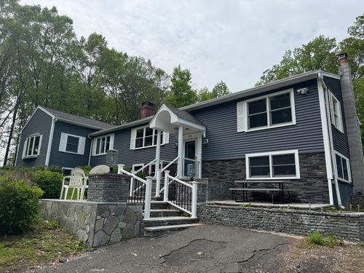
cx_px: 182
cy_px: 136
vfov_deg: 56.8
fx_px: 252
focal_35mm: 24
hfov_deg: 71.6
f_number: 1.78
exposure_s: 1/4049
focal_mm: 6.76
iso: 80
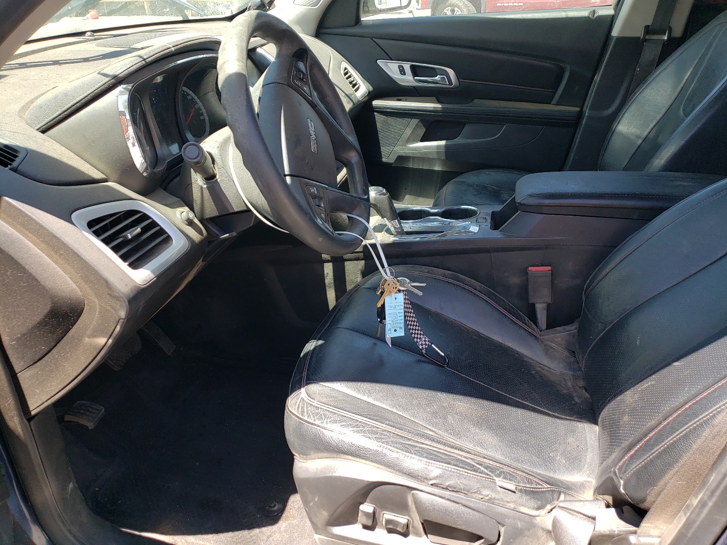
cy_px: 272
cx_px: 364
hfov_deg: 67.3
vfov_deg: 53.1
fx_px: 546
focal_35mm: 26
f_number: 1.5
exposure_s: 1/357
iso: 50
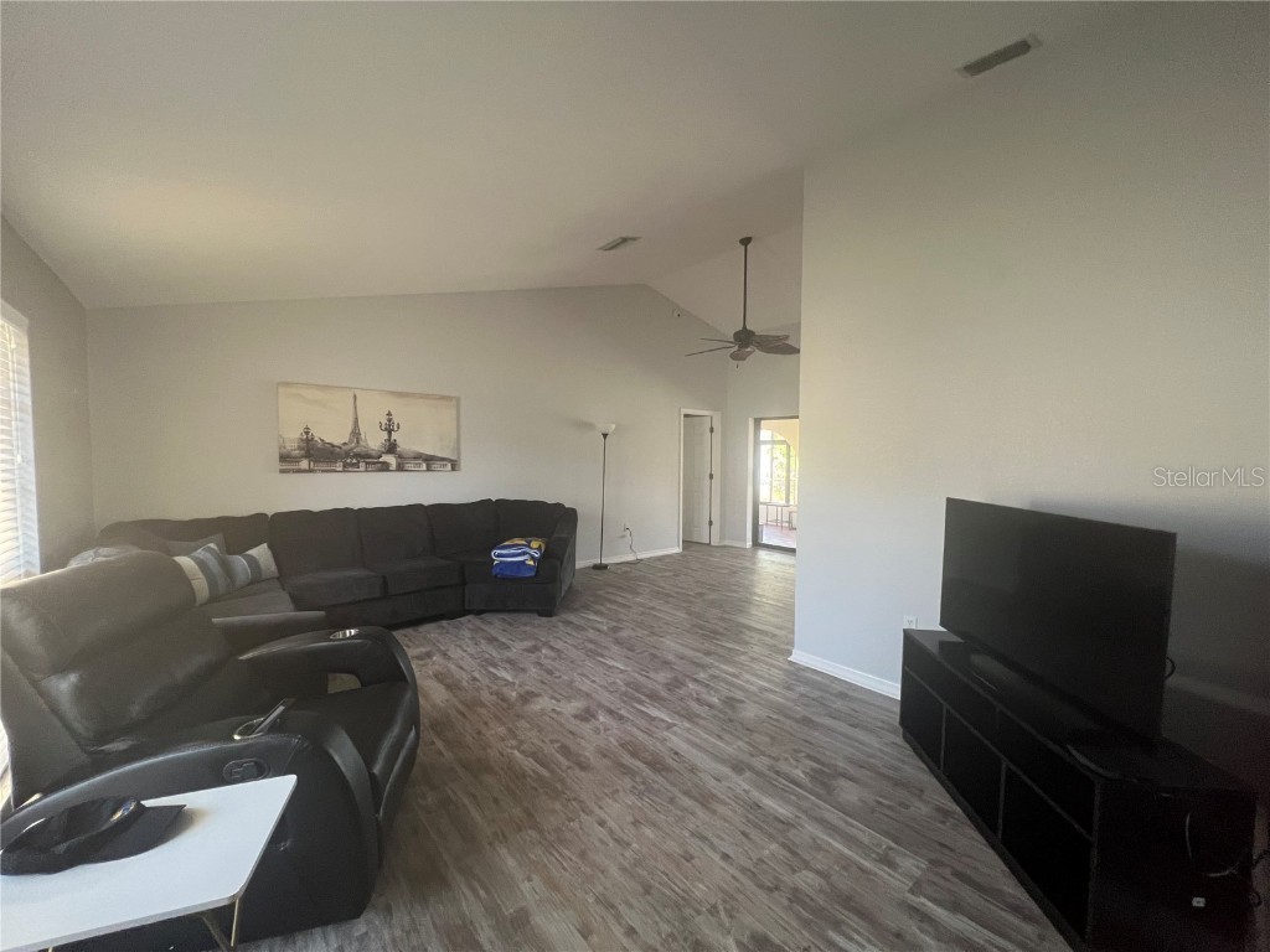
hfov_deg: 106.2
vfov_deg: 89.9
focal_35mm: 13
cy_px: 476
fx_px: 477
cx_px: 635
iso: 250
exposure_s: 1/60
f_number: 1.8
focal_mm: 1.57
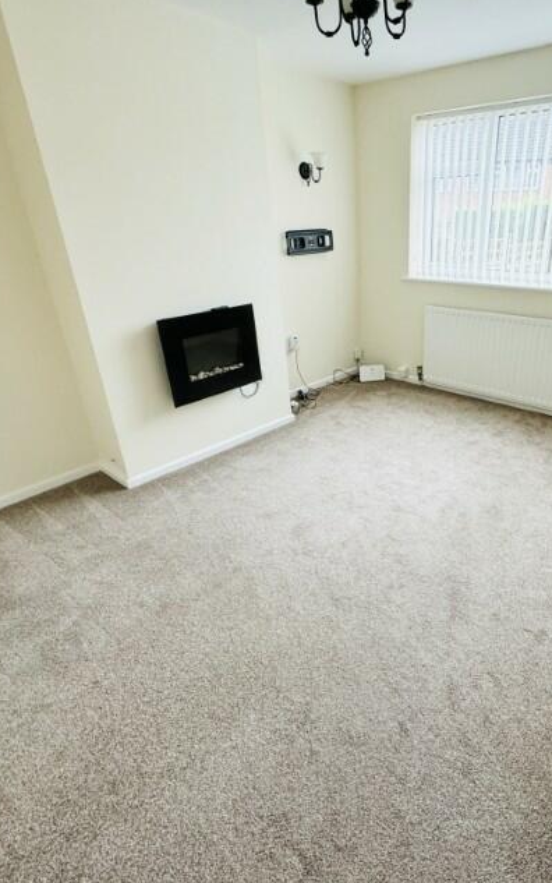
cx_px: 381
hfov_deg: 57.9
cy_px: 439
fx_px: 481
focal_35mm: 20
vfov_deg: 85.0
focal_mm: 2.22
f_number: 2.2
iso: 320
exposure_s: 1/76
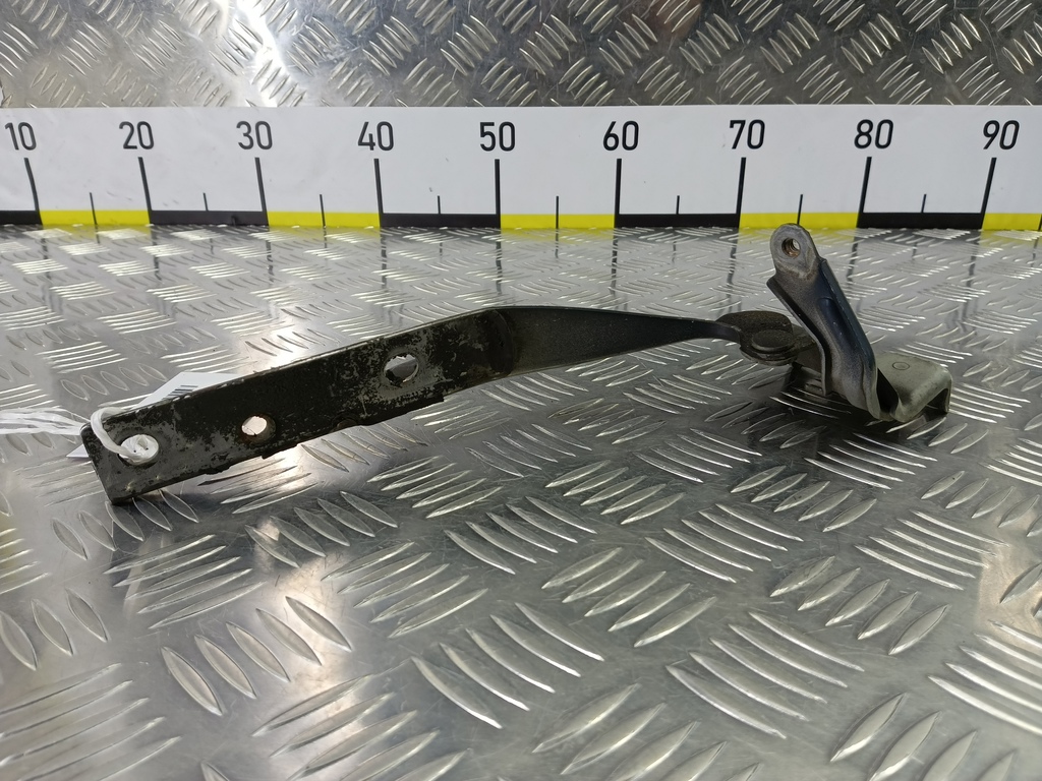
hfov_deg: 73.9
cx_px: 521
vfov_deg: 58.9
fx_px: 692
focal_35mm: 23
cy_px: 390
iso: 102
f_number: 1.6
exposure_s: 1/50
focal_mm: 4.11
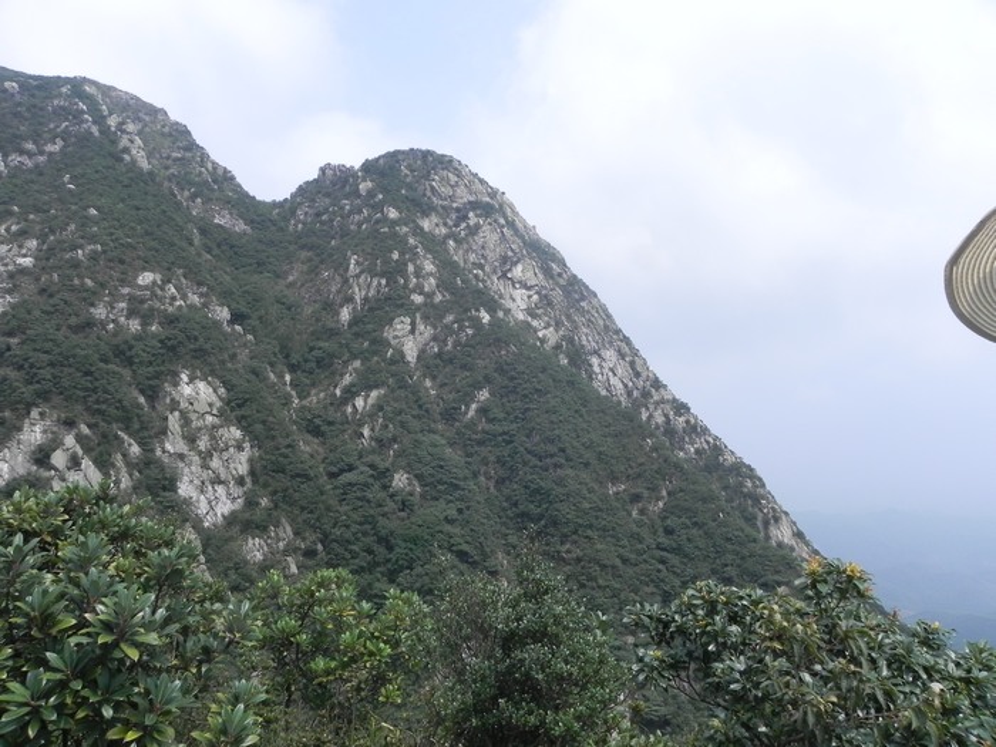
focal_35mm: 26
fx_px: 748
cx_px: 498
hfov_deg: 67.3
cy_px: 374
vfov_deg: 53.1
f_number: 7.1
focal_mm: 4.6
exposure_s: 1/398
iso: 160
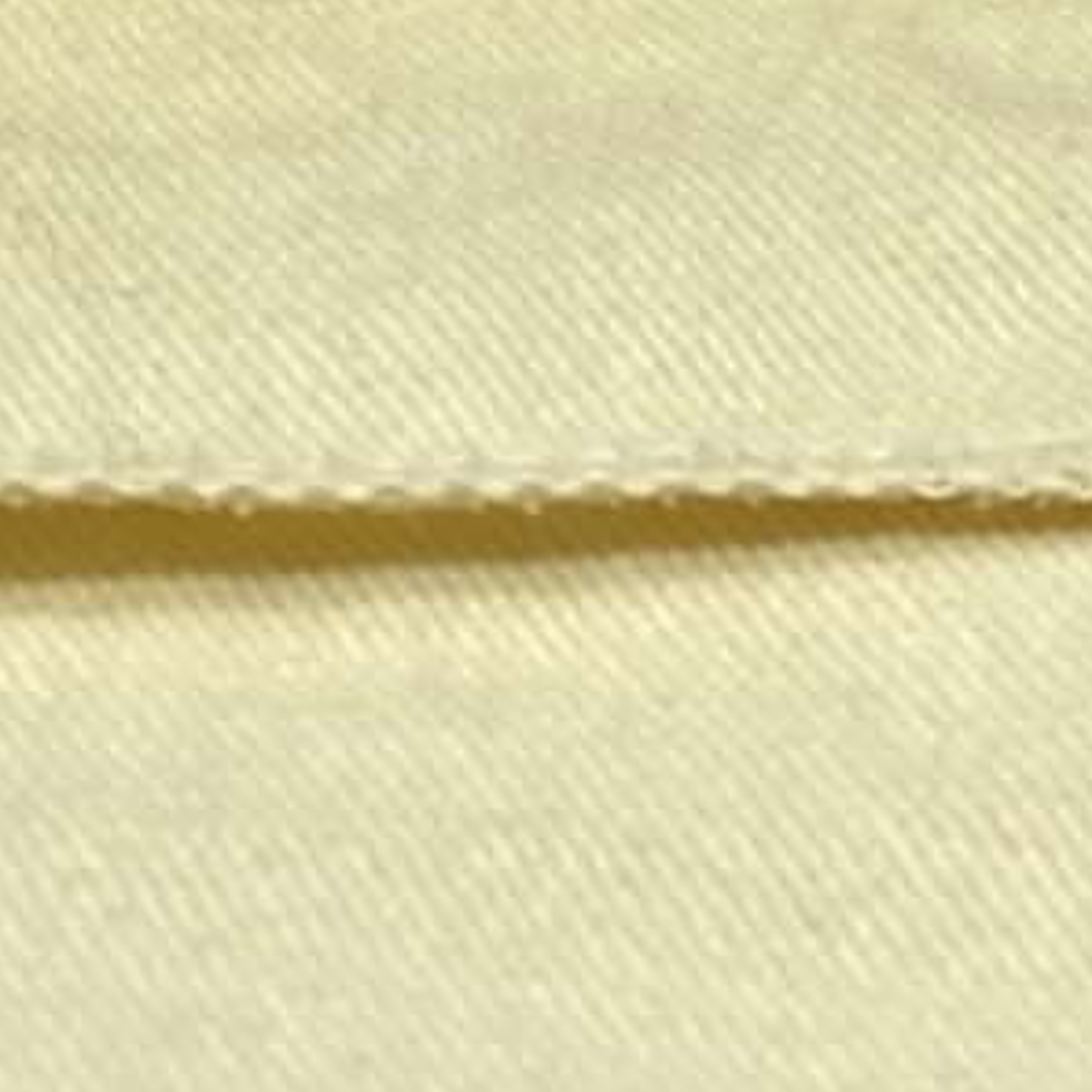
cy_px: -1662
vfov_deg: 8.1
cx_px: 522
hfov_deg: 8.8
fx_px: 7067
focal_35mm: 198
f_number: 1.8
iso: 32
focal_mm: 4.25
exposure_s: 1/103
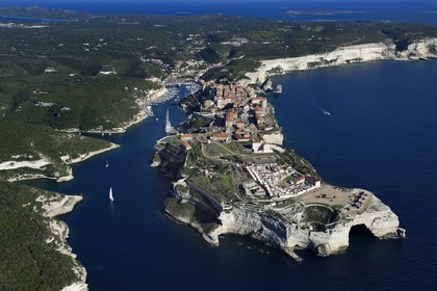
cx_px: 218
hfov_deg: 50.7
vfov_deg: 35.1
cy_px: 146
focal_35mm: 38
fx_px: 461
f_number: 11
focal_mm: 38
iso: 320
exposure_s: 1/800
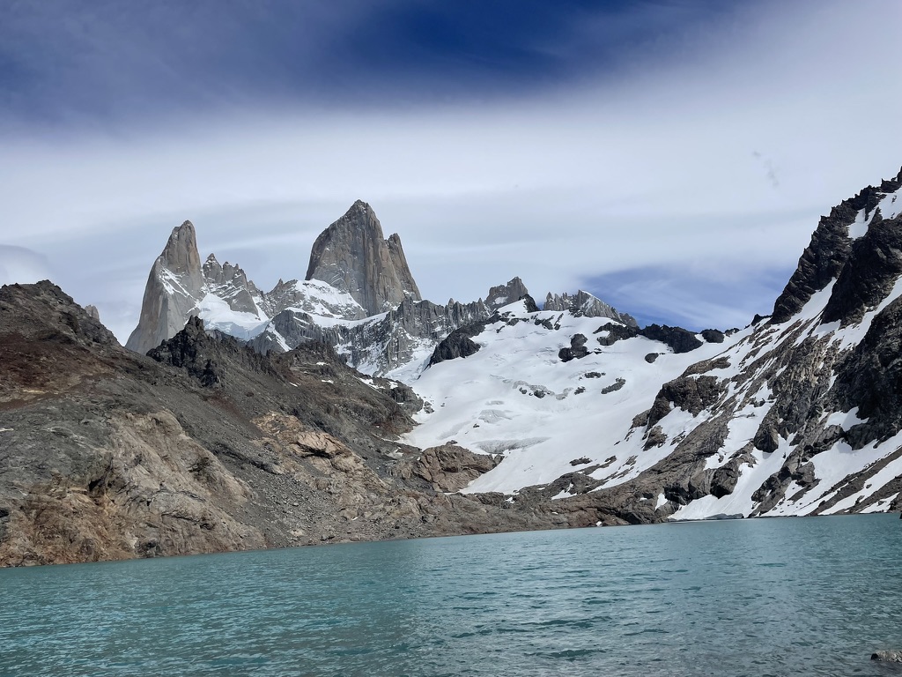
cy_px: 338
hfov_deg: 67.3
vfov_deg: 53.1
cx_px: 451
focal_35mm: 26
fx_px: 677
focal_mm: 4.2
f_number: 1.6
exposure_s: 1/14925
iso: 32
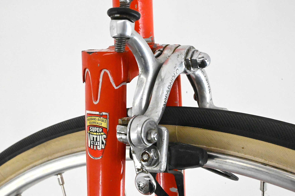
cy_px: 98
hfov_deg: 28.9
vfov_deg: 19.4
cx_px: 148
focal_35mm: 70
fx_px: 573
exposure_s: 1/640
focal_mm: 70
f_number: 20
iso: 28800
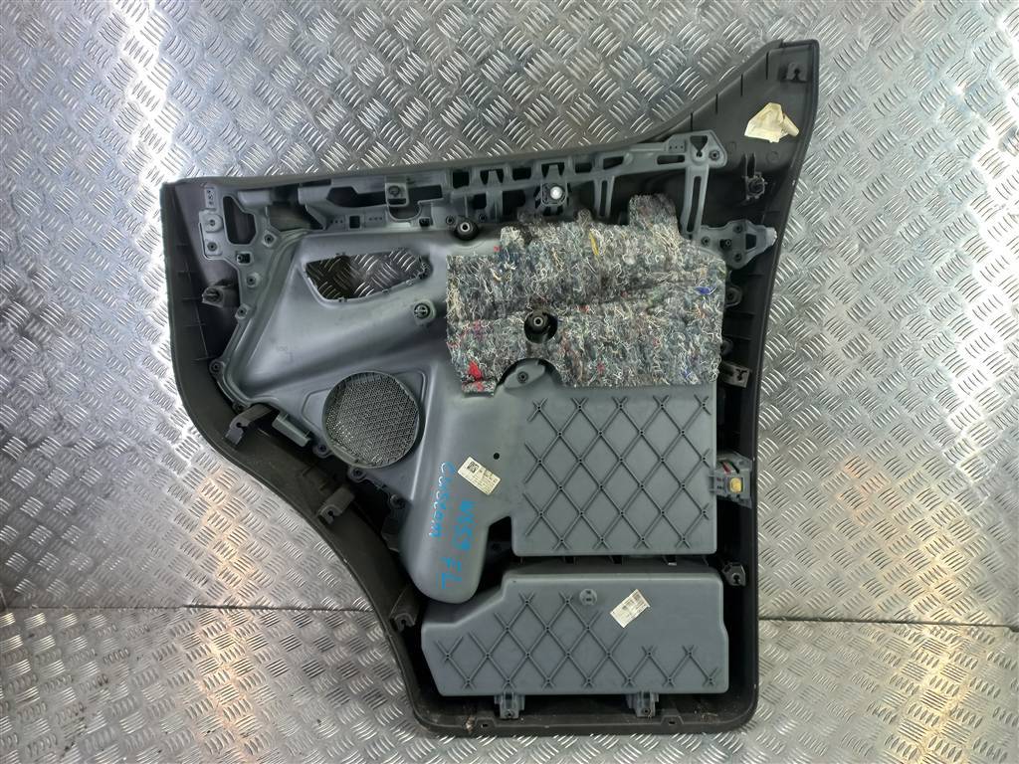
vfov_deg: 54.9
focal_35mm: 25
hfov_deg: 69.4
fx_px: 736
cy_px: 382
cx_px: 510
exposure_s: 1/50
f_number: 1.8
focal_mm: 4.6
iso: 80
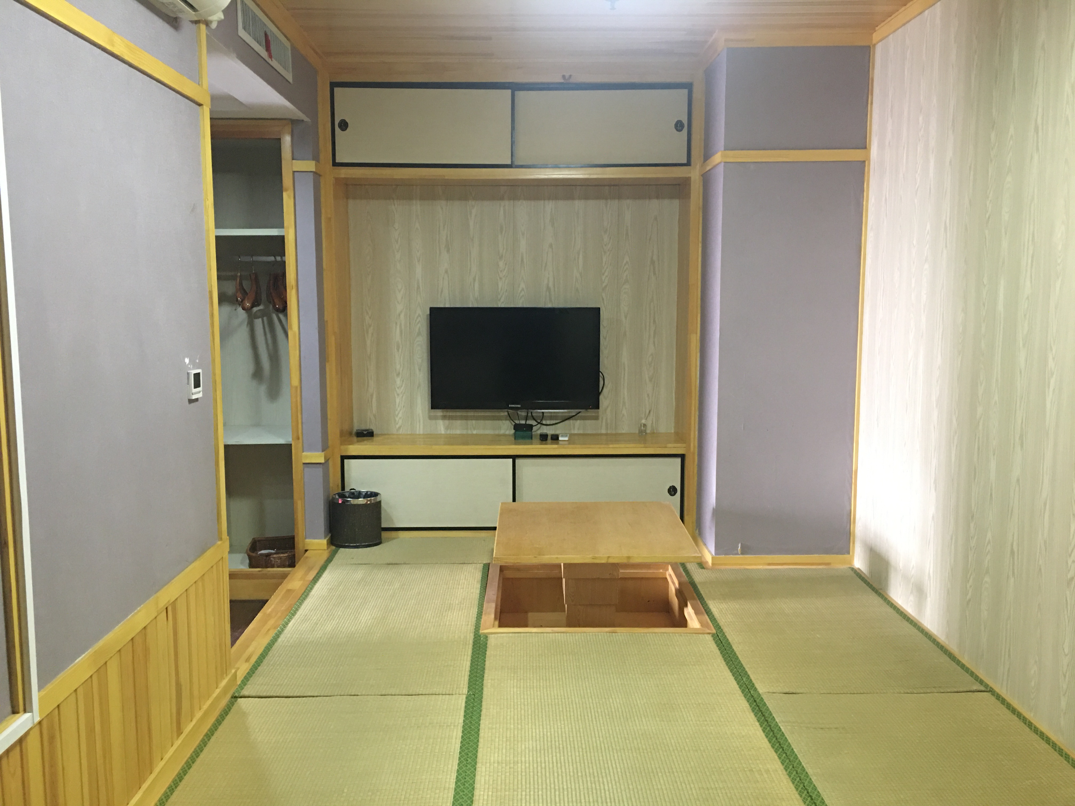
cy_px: 403
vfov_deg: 48.2
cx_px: 538
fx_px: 901
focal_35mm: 29
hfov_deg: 61.7
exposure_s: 1/4
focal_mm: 4.15
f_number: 2.2
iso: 100
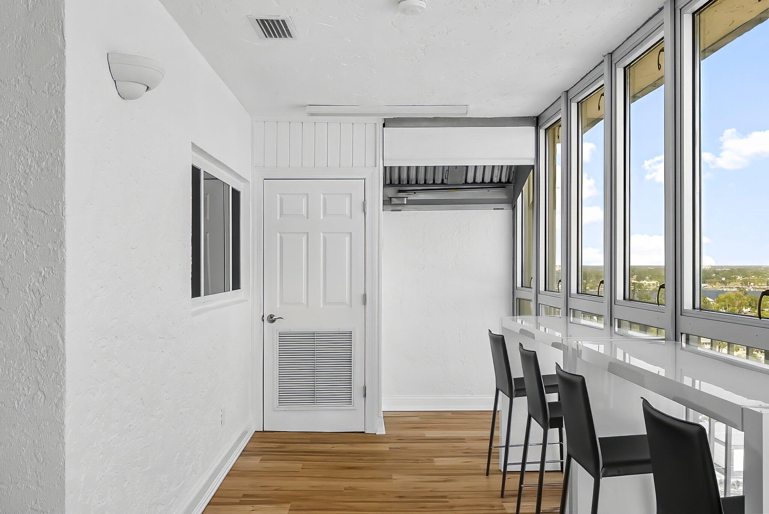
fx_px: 641
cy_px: 257
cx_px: 384
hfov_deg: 61.9
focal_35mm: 30
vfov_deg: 43.6
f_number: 8
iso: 400
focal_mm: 20
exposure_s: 1/8
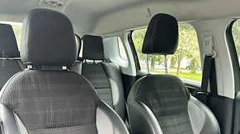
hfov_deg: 55.3
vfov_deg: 28.3
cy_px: 163
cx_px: 118
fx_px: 229
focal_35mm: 36
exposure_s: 1/121
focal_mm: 6.86
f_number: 1.78
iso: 80
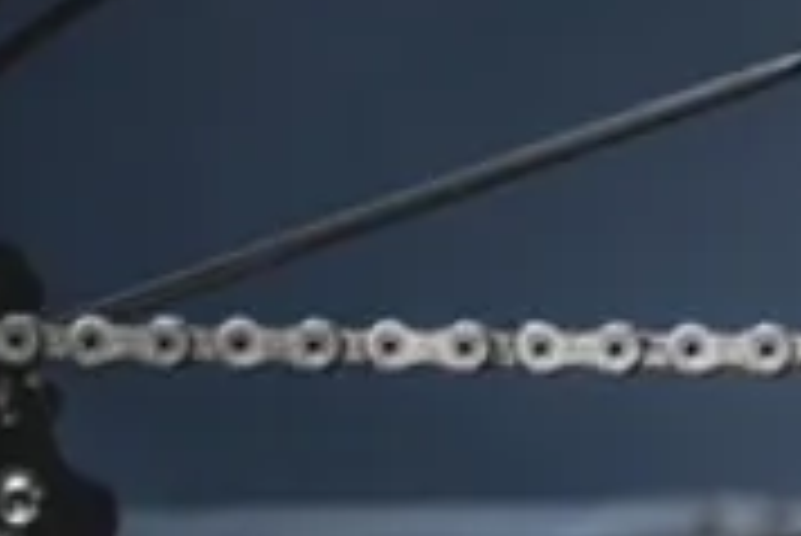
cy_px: 1007
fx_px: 5010
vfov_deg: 6.0
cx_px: 1768
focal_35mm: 225
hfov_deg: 8.5
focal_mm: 50
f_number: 1.8
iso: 200
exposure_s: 1/1000
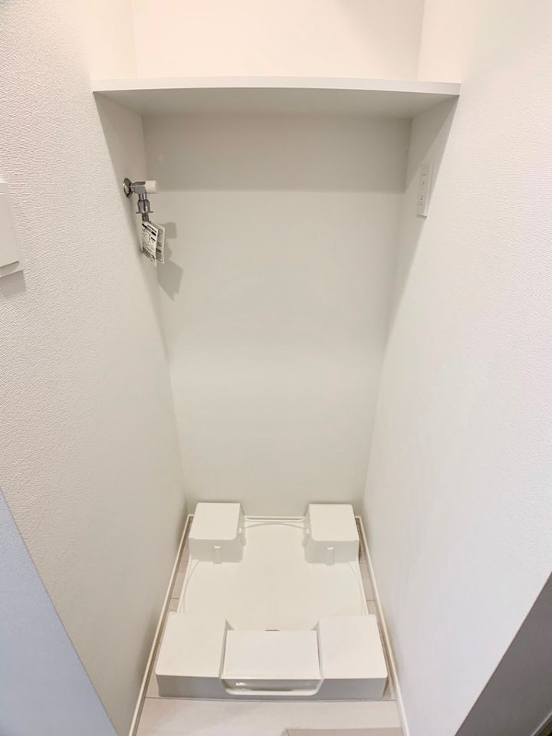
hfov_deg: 53.1
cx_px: 276
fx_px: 553
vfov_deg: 67.3
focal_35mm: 26
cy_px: 368
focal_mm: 4.25
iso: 50
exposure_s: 1/50
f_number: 1.8
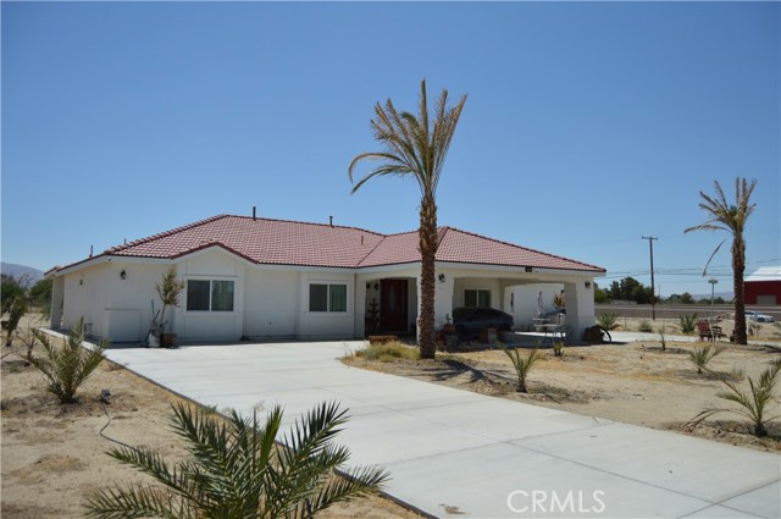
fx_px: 585
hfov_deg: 67.4
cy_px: 260
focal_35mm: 27
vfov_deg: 47.8
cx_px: 390
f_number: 3.5
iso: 140
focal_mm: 18
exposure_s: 1/4000
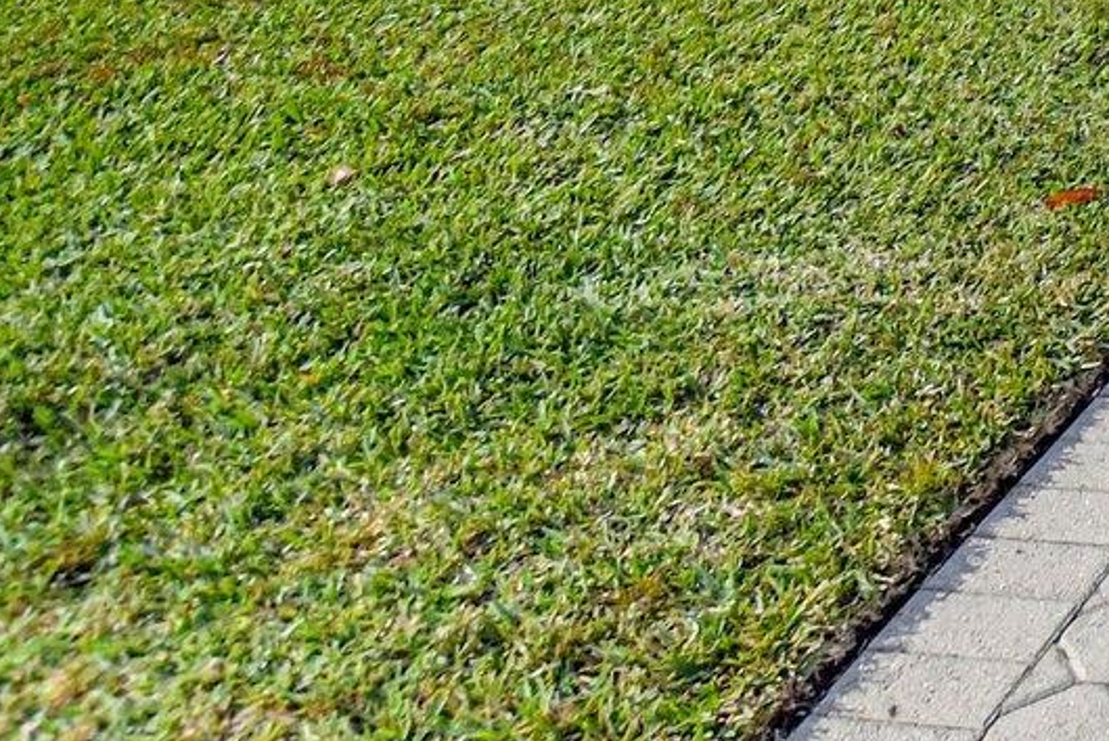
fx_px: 1788
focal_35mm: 58
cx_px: 2011
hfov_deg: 21.6
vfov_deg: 18.3
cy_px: -603
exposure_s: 1/1250
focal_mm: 10
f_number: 8
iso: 1250
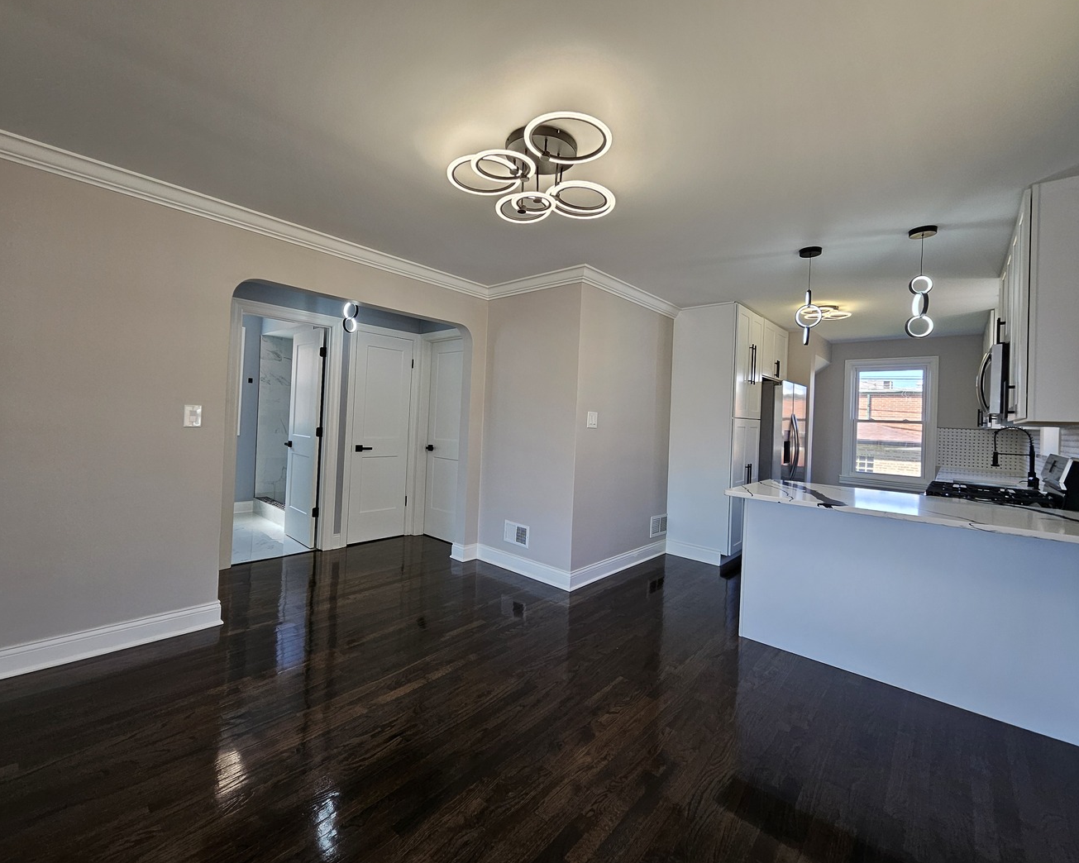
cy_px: 422
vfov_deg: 88.0
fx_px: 447
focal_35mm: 14
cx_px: 551
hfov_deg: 100.7
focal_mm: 1.74
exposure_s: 1/60
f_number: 2.2
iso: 32
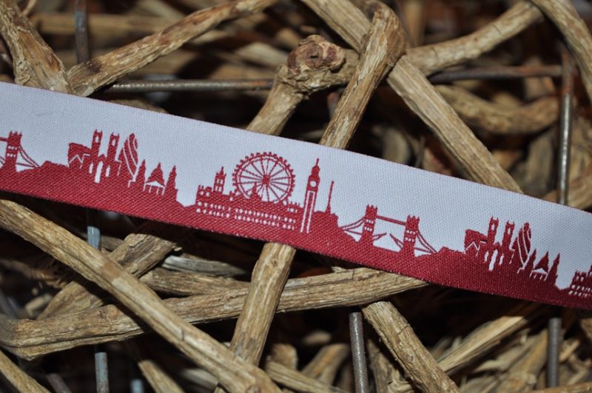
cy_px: 196
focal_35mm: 72
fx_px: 1182
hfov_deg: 28.1
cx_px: 296
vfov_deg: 18.9
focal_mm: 48
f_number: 5.3
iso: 200
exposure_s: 1/60
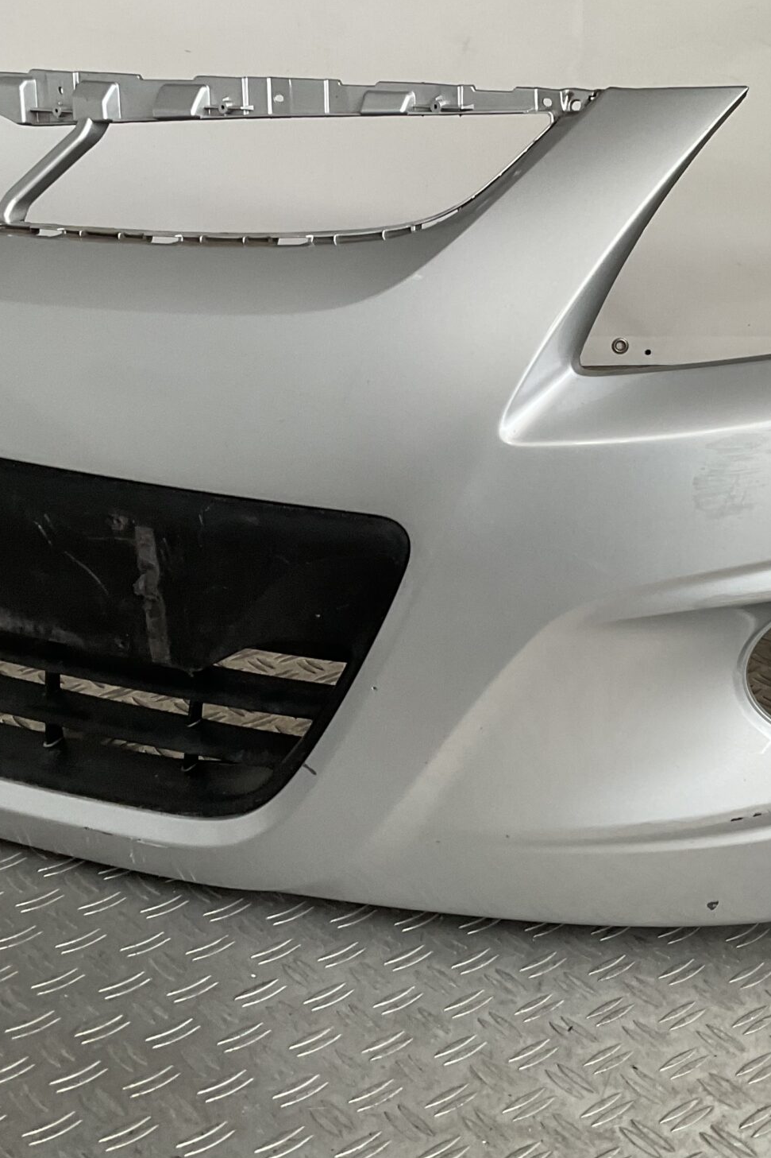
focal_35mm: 53
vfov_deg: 37.5
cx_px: 438
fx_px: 1703
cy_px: 518
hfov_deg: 25.5
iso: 64
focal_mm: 3
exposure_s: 1/50
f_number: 1.8
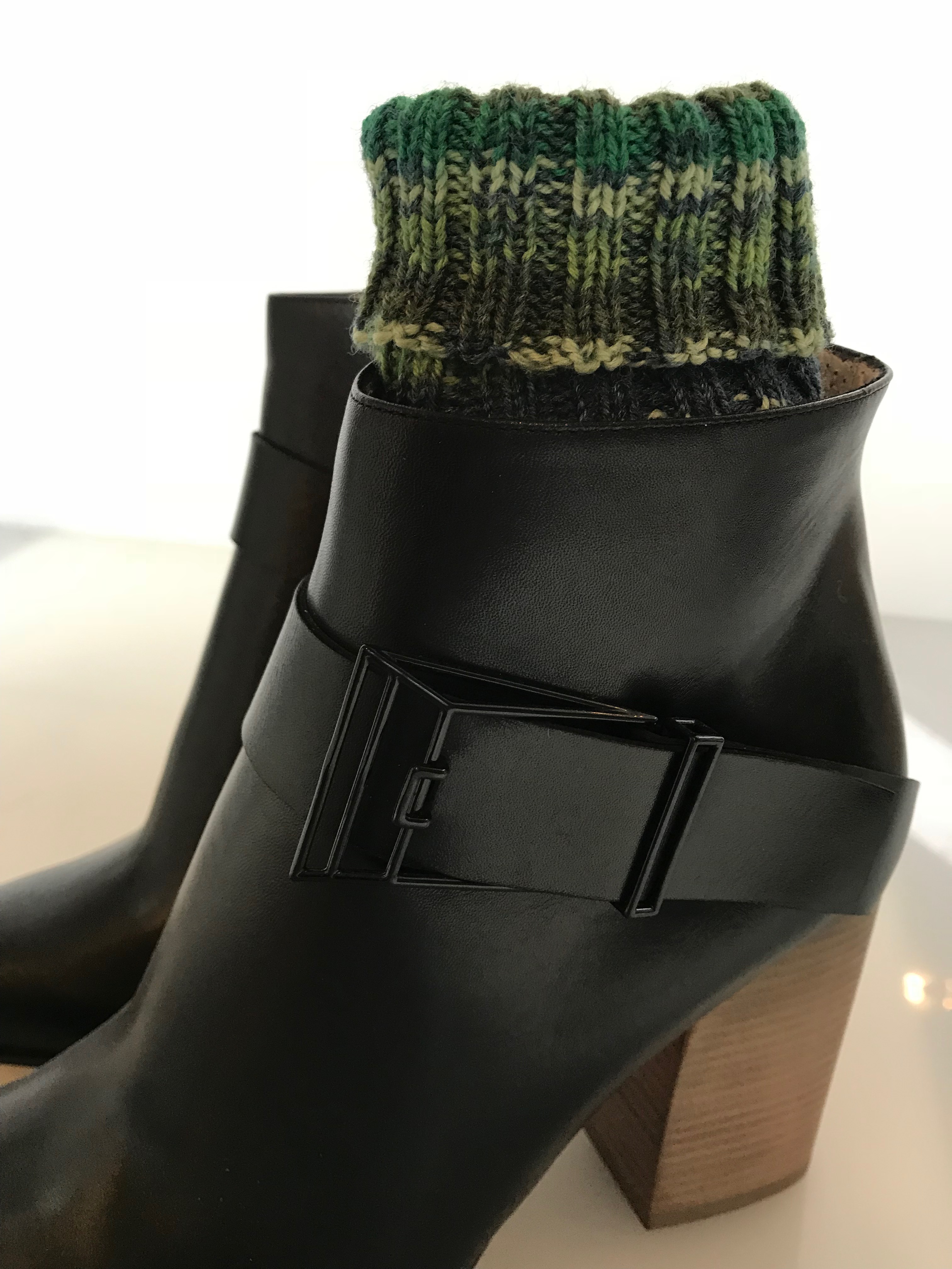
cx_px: 476
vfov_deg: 63.4
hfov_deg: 49.7
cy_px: 634
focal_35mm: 28
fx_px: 1027
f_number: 1.8
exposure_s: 1/17
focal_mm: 3.99
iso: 40
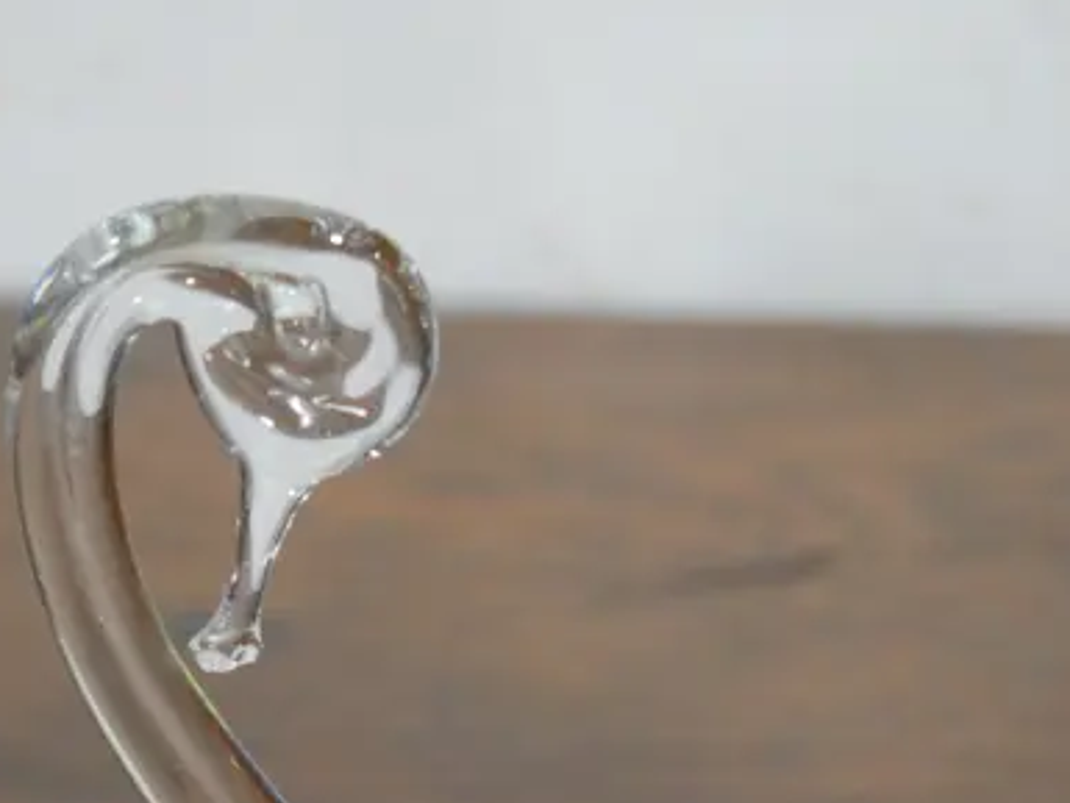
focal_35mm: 165
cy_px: 929
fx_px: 5102
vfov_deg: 8.9
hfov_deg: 12.0
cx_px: 653
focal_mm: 31
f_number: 5.4
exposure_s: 1/80
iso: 1000
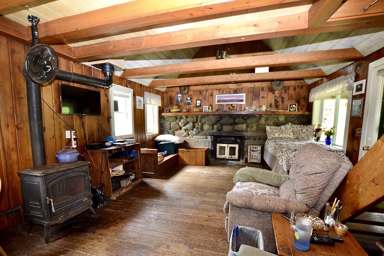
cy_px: 128
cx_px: 192
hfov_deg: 100.4
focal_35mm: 15
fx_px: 160
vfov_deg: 77.3
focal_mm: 10
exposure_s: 1/60
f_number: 3.5
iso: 1250
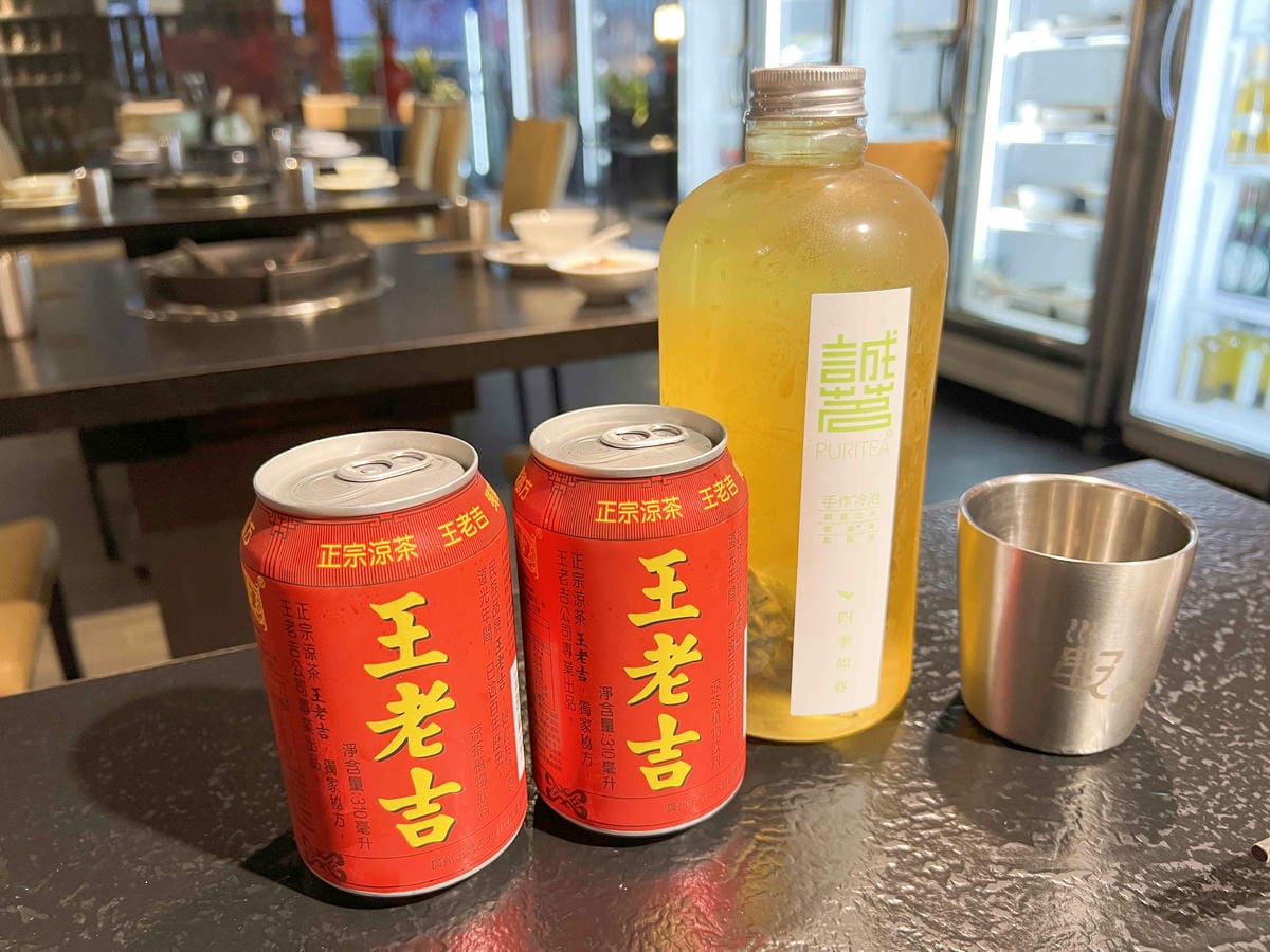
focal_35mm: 26
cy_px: 476
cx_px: 635
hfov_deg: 67.3
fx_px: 954
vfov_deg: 53.1
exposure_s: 1/60
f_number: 1.5
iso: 160
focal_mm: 5.7
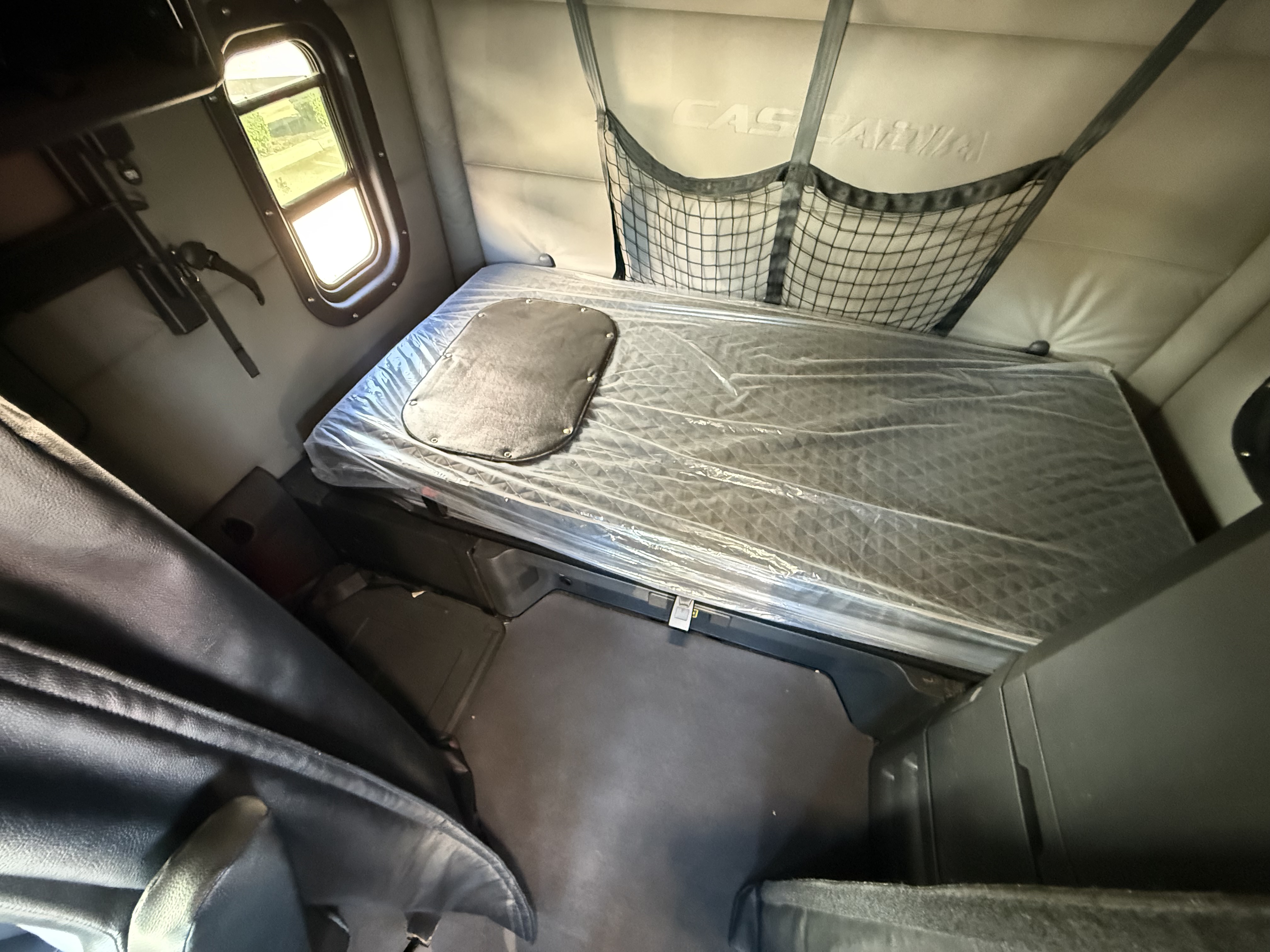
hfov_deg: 102.1
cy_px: 476
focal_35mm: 14
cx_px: 635
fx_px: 514
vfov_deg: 85.7
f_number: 2.2
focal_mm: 2.22
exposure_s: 1/40
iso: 1600
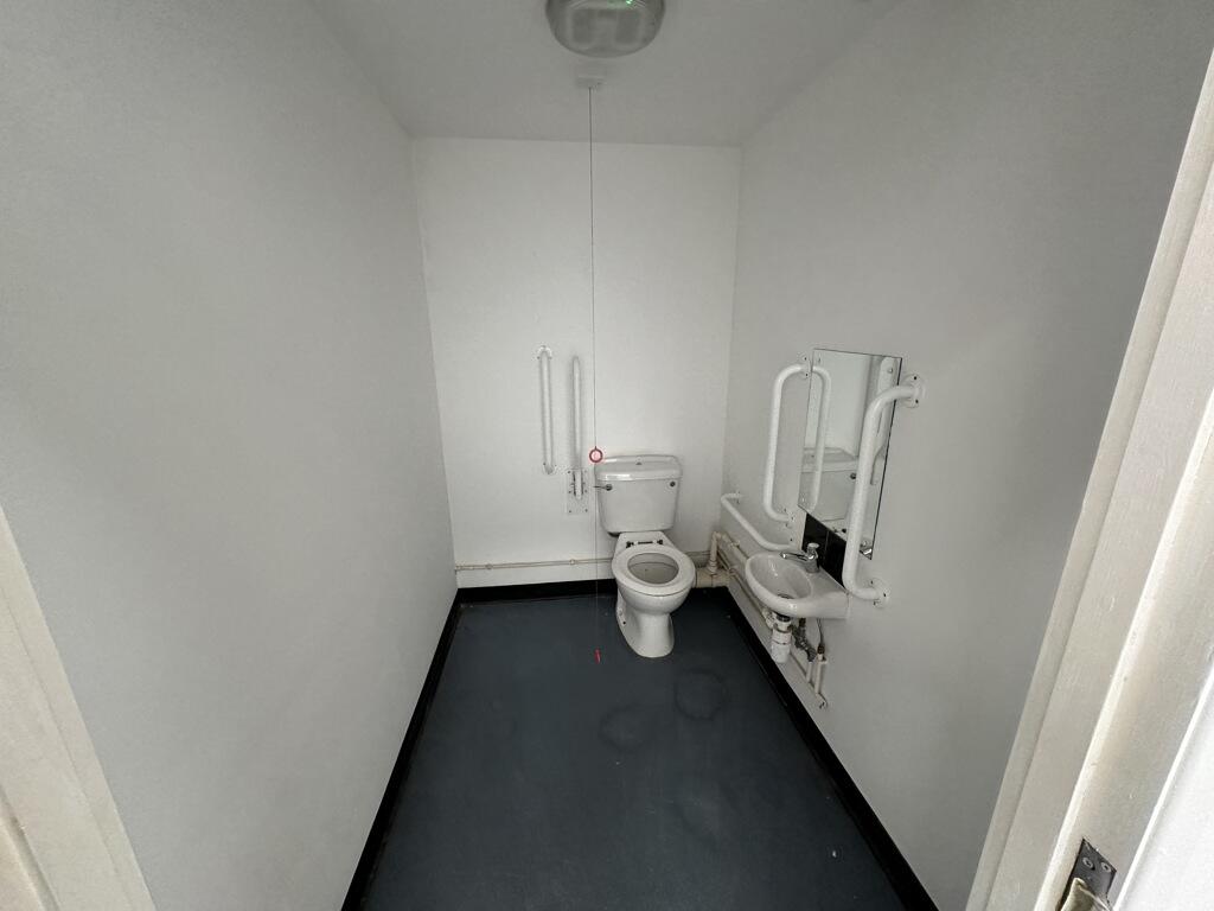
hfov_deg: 102.1
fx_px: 491
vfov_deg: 85.7
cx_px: 607
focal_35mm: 14
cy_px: 456
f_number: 2.2
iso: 250
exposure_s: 1/99
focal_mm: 2.22
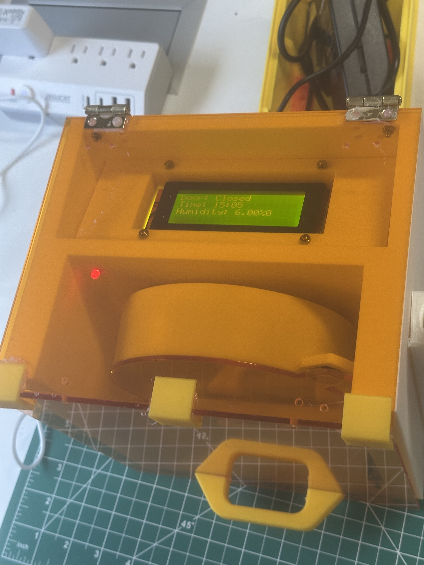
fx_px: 784
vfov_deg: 39.7
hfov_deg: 30.3
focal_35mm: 48
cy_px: 282
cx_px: 212
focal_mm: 6.86
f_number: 1.78
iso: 200
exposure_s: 1/60
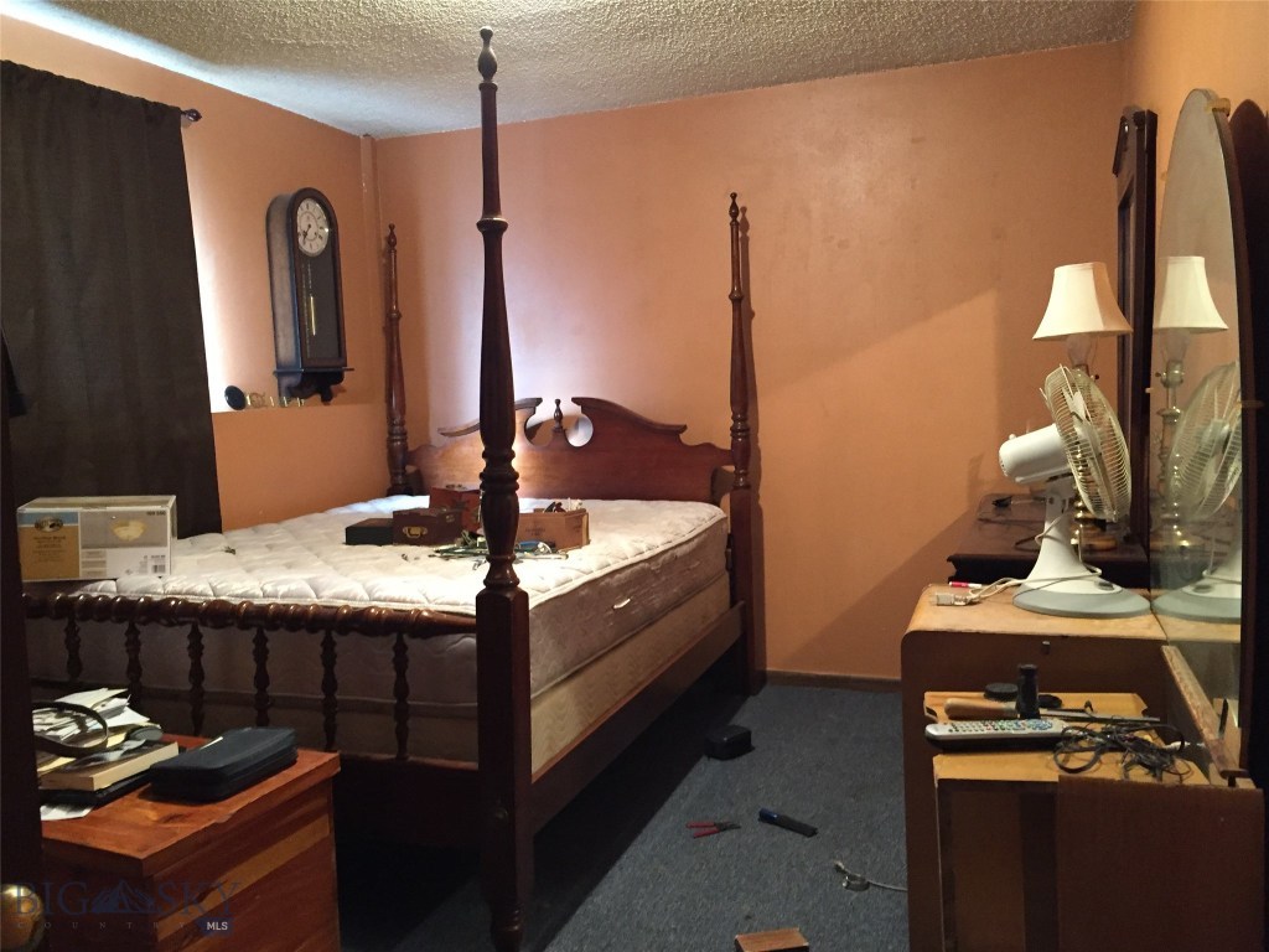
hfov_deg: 61.7
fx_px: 1063
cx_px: 634
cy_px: 476
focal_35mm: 29
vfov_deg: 48.2
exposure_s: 1/15
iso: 250
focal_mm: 4.15
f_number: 2.2
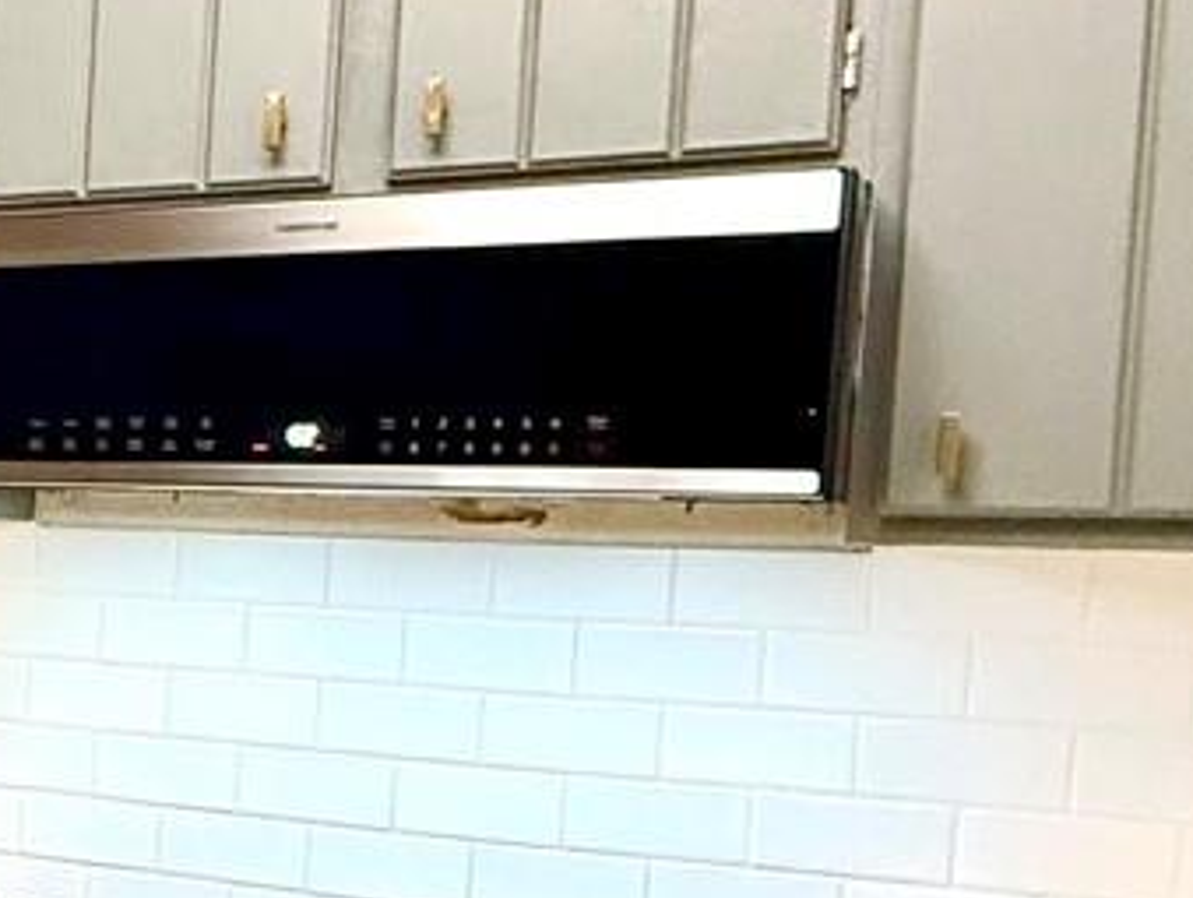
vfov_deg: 22.1
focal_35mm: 66
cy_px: 659
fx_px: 2277
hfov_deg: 21.5
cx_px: -838
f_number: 2.2
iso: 200
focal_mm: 2.22
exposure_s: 1/60
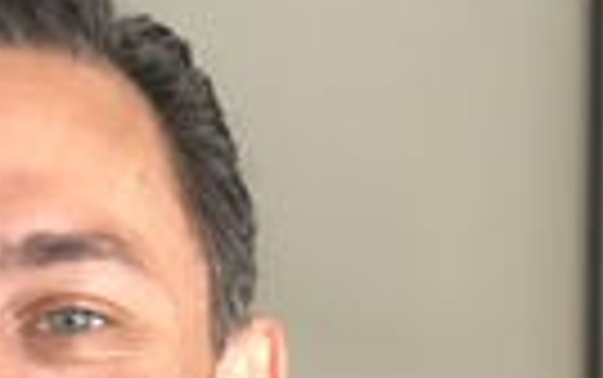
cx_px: -36
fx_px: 3799
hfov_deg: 9.0
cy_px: 950
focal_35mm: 231
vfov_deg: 5.5
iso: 250
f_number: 2.8
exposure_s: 1/30
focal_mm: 6.6
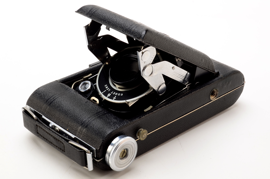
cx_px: 135
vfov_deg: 16.5
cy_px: 90
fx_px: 617
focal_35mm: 82
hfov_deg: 24.7
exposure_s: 1/160
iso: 100
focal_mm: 55
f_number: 18
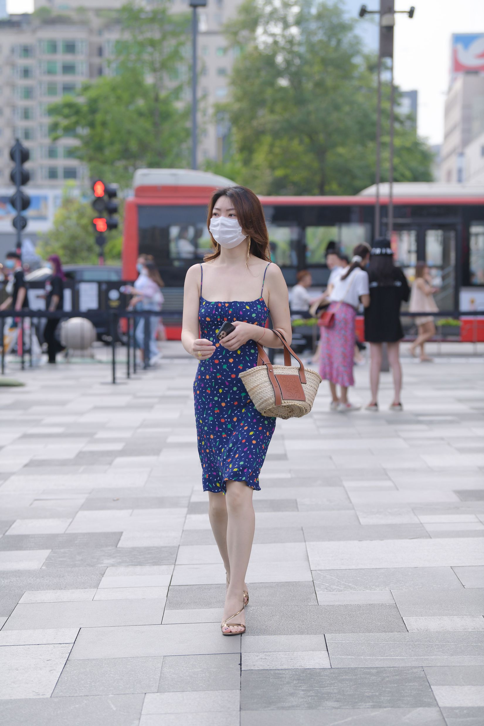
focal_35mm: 102
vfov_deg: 20.0
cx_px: 242
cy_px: 363
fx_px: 2057
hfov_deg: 13.4
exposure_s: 1/800
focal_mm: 102
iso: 320
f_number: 4
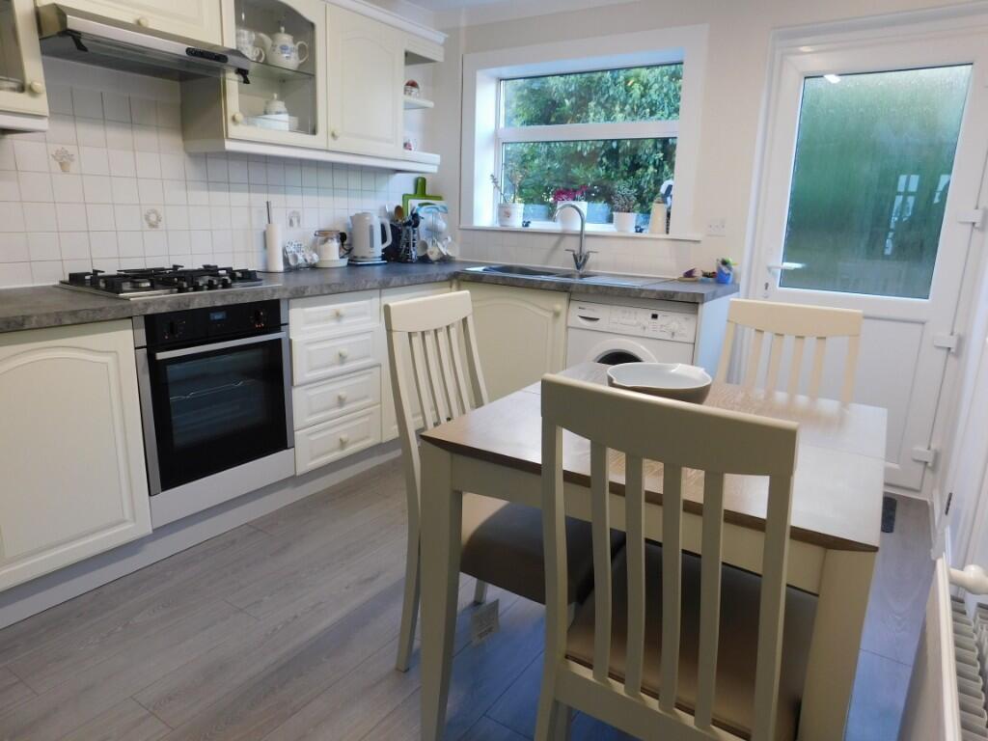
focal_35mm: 23
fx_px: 656
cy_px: 370
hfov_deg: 73.9
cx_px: 494
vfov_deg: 58.9
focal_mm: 4
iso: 125
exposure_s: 1/40
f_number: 3
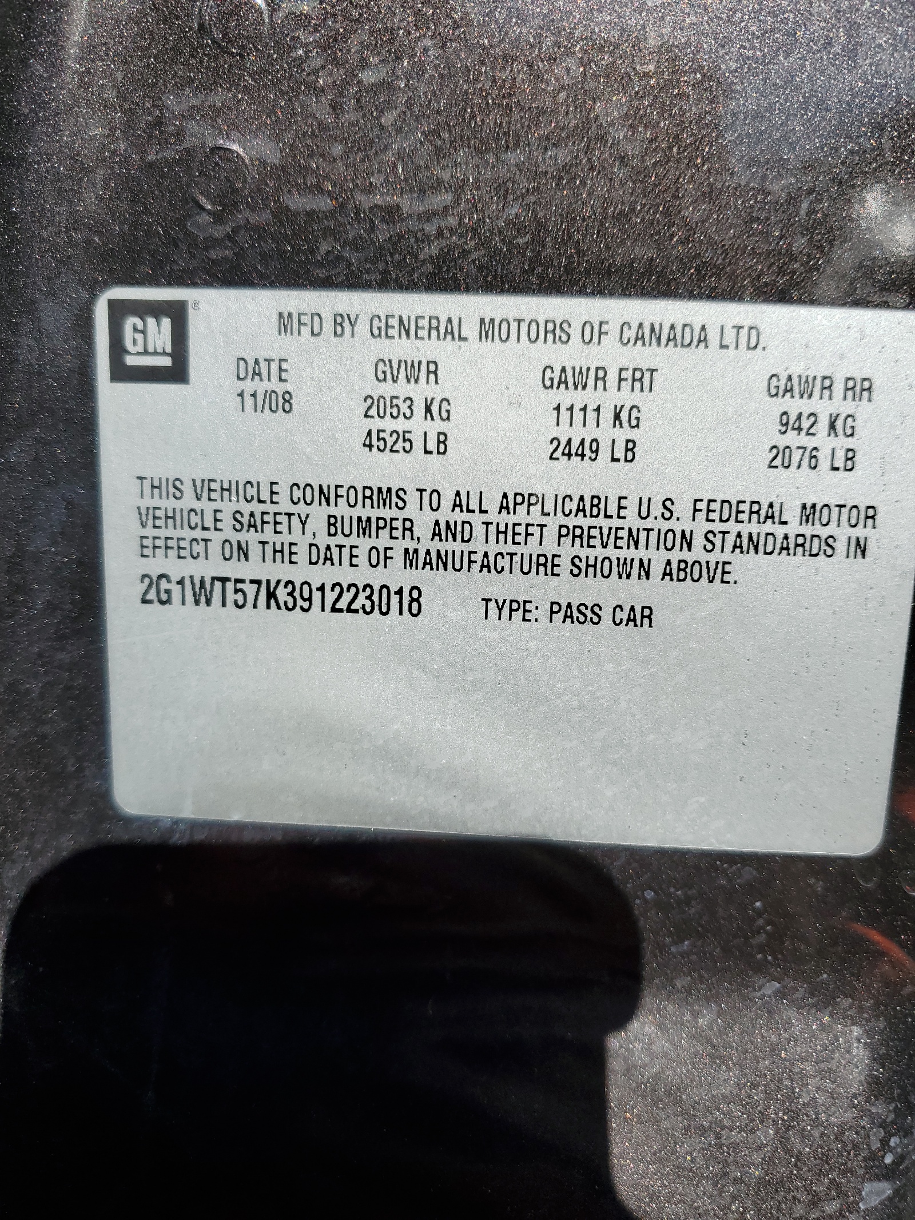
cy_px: 610
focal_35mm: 26
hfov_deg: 53.1
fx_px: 916
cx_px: 458
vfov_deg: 67.3
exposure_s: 1/2500
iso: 50
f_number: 1.5
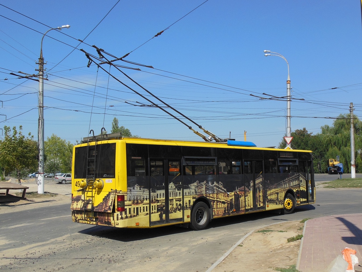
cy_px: 136
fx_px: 345
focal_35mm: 33
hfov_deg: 55.4
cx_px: 181
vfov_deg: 42.9
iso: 125
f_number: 3.5
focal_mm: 6
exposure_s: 1/2000
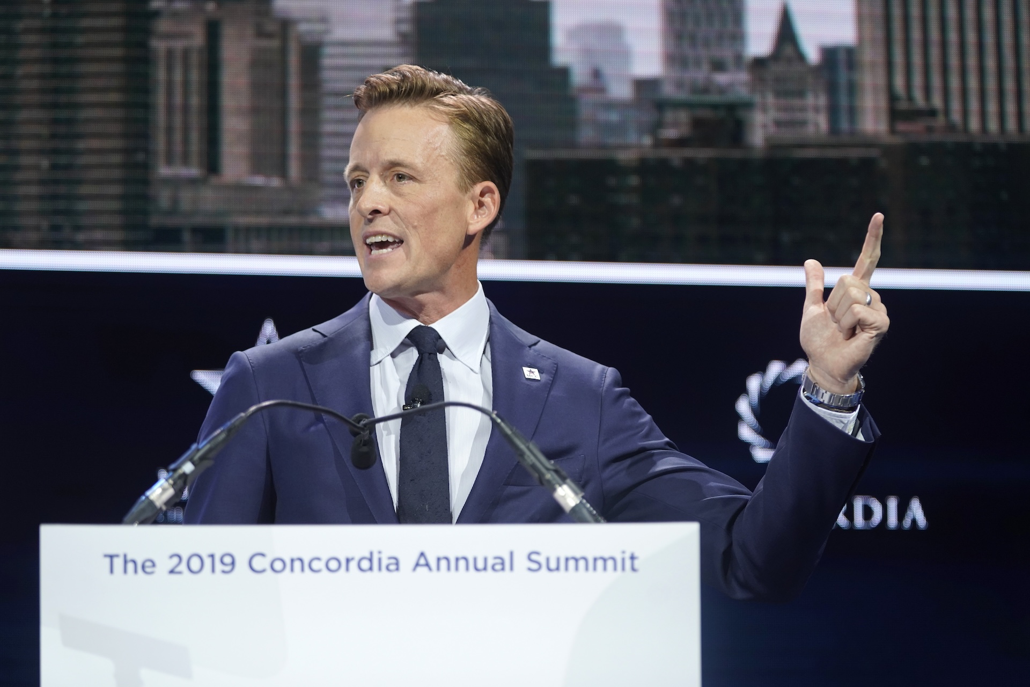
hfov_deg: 11.4
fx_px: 5178
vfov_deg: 7.6
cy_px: 344
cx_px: 515
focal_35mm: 181
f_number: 4
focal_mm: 181
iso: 1250
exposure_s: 1/250
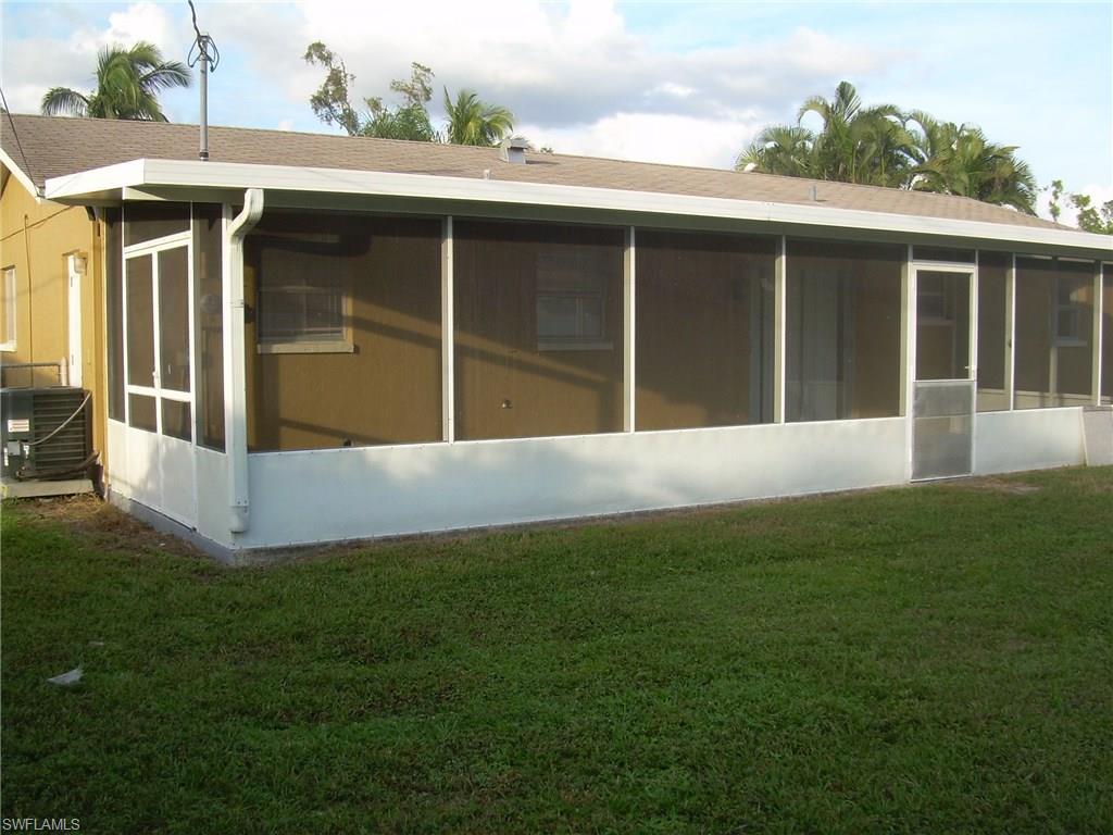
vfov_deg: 37.7
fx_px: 1222
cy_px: 418
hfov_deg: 49.0
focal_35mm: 38
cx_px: 556
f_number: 4.6
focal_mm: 6.3
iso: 50
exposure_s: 1/162
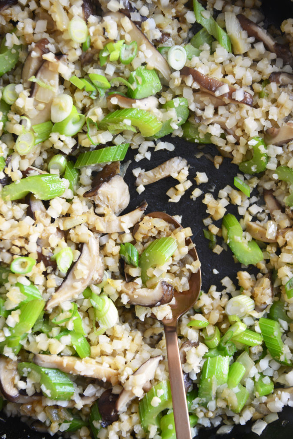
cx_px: 146
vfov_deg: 13.7
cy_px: 220
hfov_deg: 9.2
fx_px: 1830
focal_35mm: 150
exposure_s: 1/15
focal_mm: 150
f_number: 5.6
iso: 500
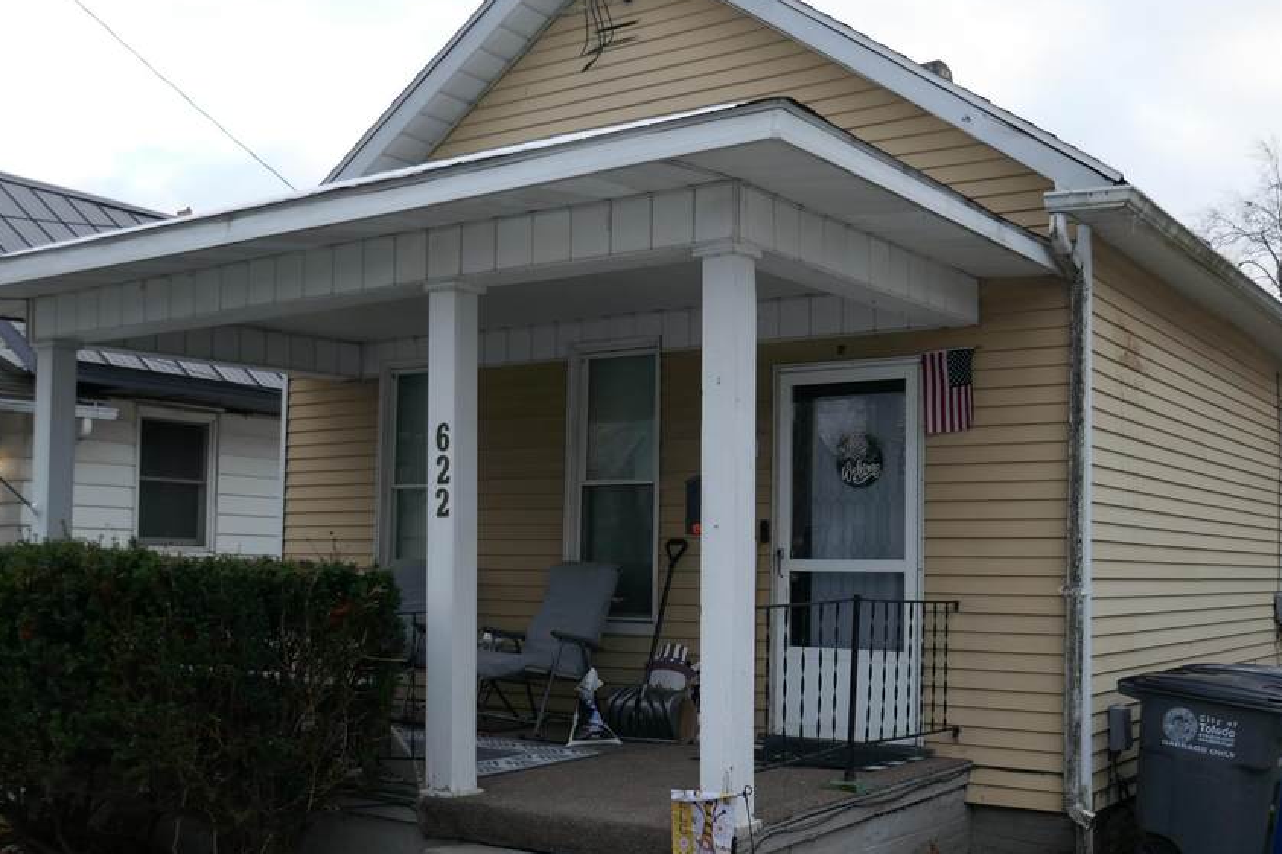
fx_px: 1353
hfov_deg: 50.5
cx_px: 745
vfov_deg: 35.0
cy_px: 485
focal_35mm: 38
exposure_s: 1/100
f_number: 2.8
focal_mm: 9.1
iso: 125
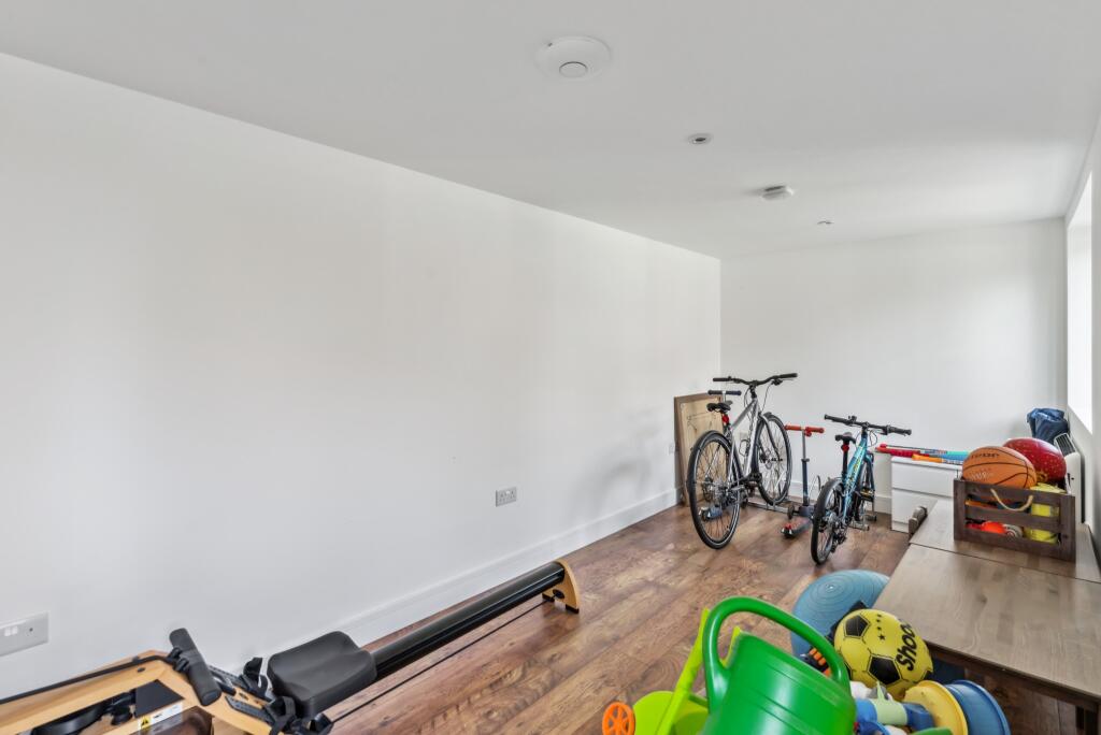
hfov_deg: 96.7
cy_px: 368
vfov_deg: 73.8
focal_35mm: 16
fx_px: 490
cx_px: 550
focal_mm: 16
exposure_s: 1/80
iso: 640
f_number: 8
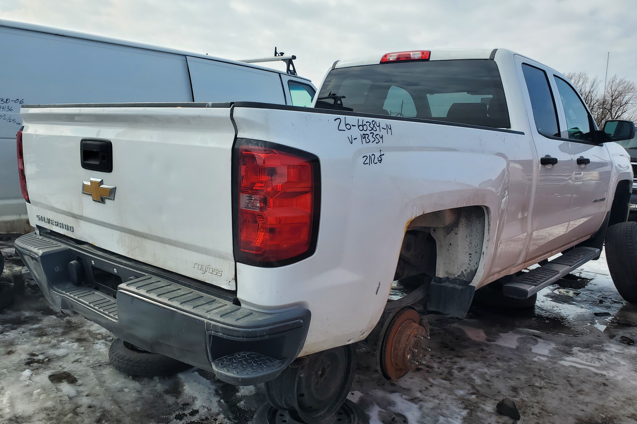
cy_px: 238
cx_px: 328
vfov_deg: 46.3
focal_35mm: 28
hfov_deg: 65.5
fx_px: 495
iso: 50
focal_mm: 4.3
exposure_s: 1/1659
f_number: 2.4
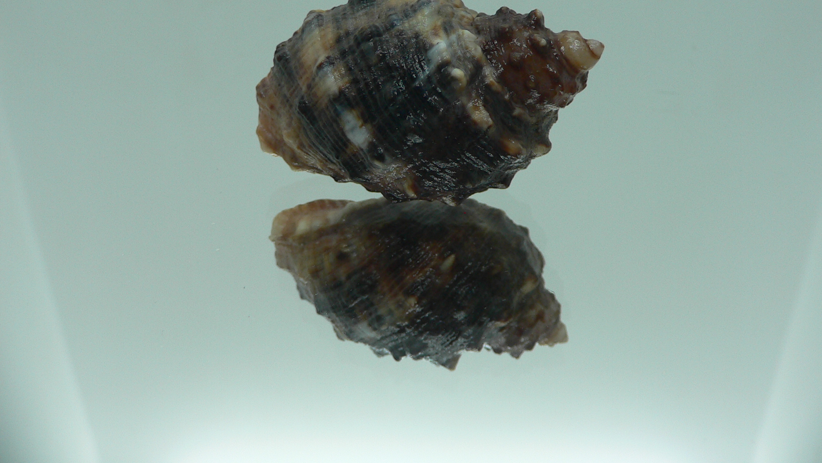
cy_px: 151
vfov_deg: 30.2
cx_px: 418
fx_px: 850
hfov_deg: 51.6
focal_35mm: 39
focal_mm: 4.6
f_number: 2.8
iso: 80
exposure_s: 1/60
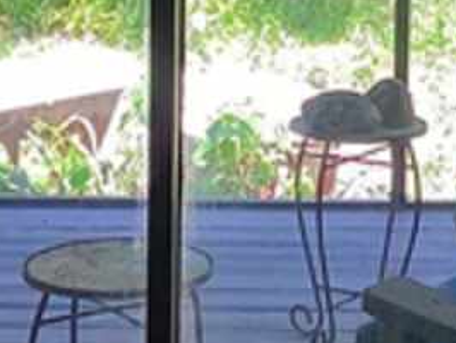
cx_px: 398
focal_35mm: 149
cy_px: -14
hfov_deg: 13.1
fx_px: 1965
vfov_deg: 9.9
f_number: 2.4
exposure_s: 1/120
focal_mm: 3.3
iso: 80
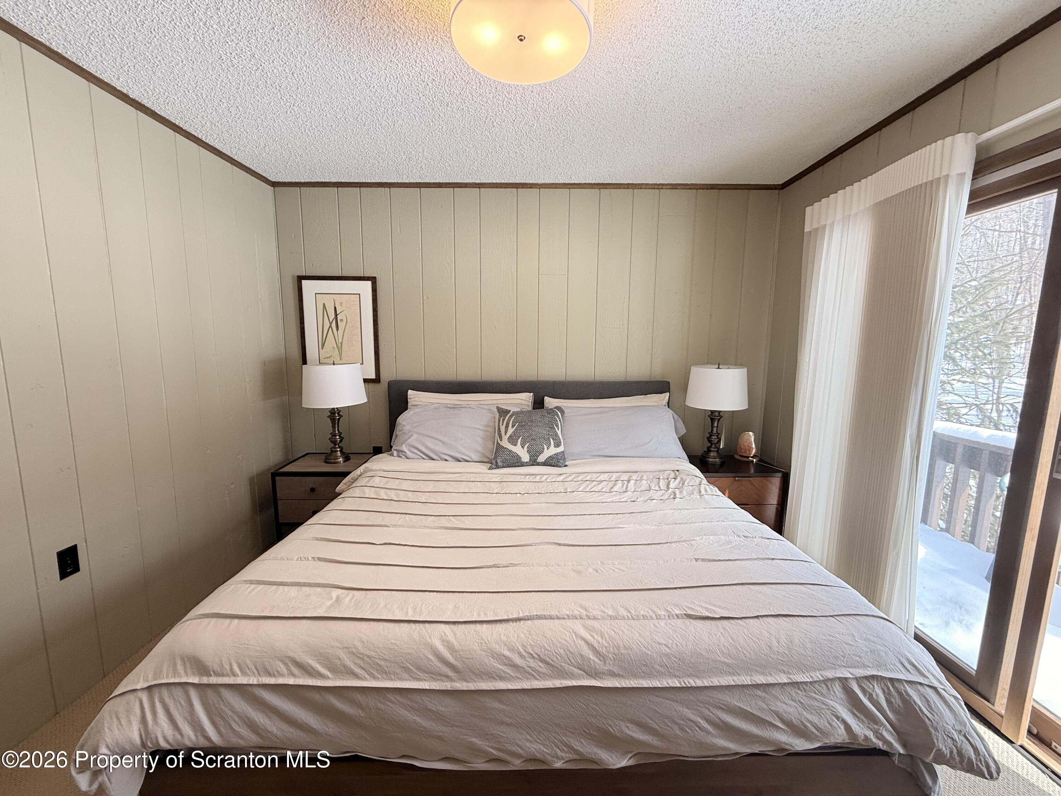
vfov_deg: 85.7
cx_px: 530
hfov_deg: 102.1
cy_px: 398
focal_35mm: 14
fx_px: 429
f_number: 2.2
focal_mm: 2.22
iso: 160
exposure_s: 1/120
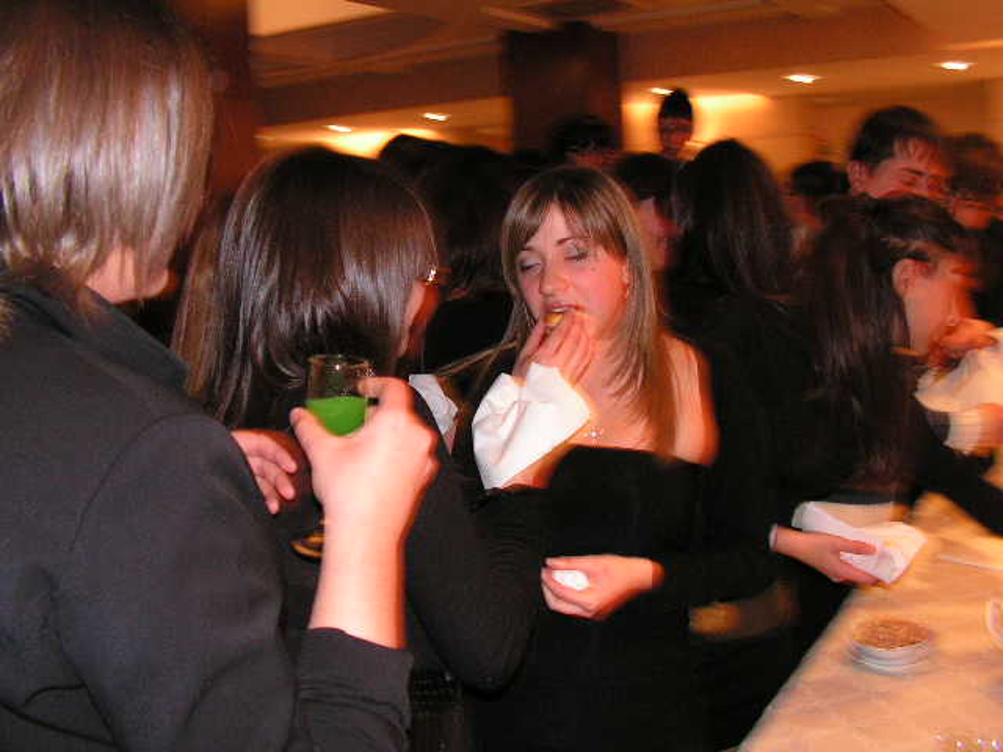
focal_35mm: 36
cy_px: 376
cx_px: 502
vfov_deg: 39.7
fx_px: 1043
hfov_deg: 51.4
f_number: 3.2
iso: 200
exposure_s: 1/40
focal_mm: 6
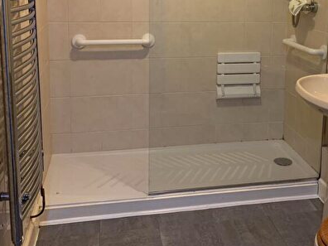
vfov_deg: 30.6
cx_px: 207
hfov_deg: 40.9
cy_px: 43
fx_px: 436
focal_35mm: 46
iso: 125
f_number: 1.8
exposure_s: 1/50
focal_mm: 4.25
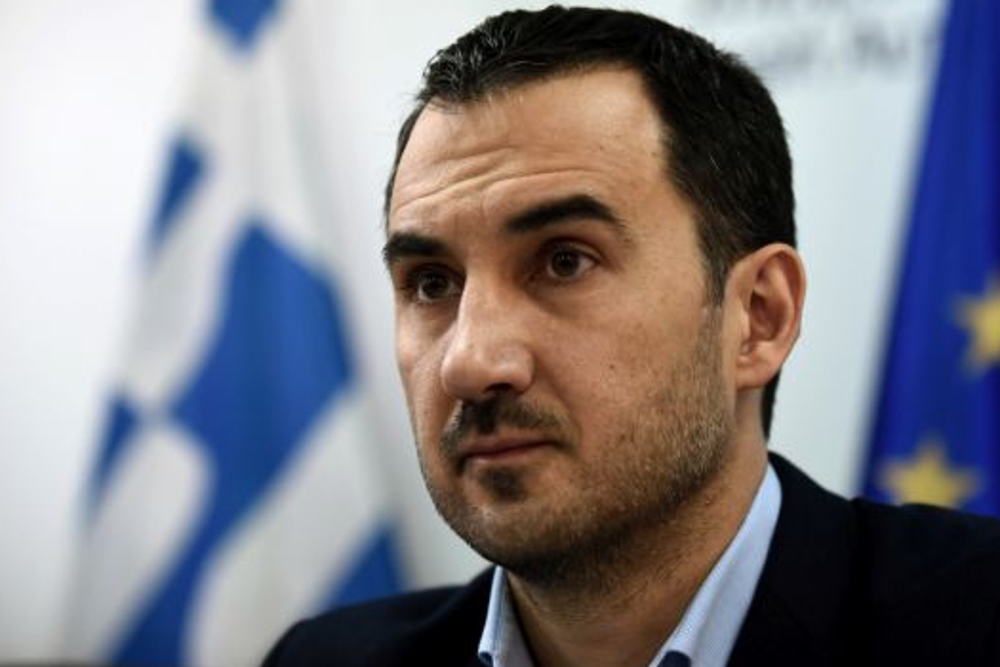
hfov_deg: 20.4
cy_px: 270
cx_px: 570
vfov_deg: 13.7
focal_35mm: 100
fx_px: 2778
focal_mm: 82
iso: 2500
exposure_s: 1/500
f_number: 2.8
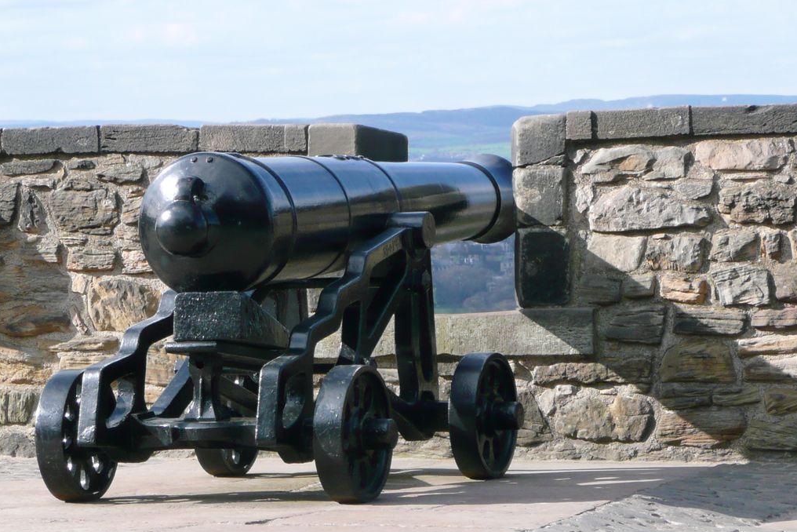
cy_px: 263
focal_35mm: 175
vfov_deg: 7.9
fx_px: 3875
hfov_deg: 11.7
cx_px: 399
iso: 100
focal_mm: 18.4
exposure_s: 1/250
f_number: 4.7
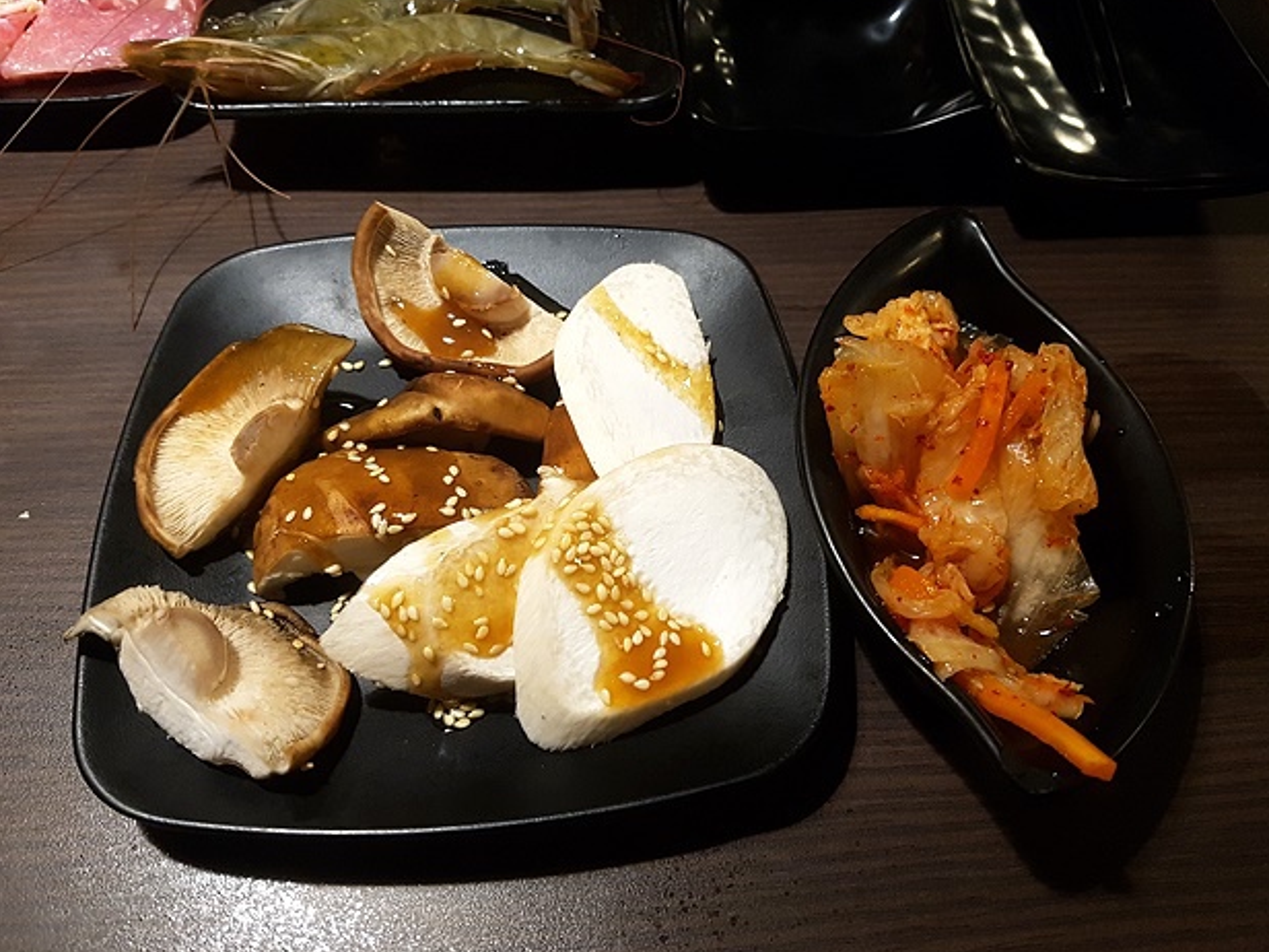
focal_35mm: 27
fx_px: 990
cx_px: 657
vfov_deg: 51.3
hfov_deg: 65.3
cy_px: 464
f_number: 1.7
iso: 250
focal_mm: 4.2
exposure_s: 1/15
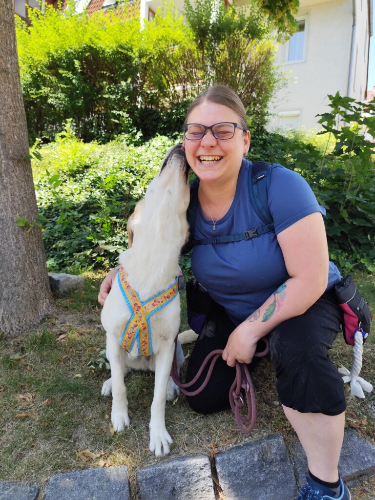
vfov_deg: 73.9
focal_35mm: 23
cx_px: 188
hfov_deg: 58.9
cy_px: 250
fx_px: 332
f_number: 1.65
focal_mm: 6.14
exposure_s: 1/199
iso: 50
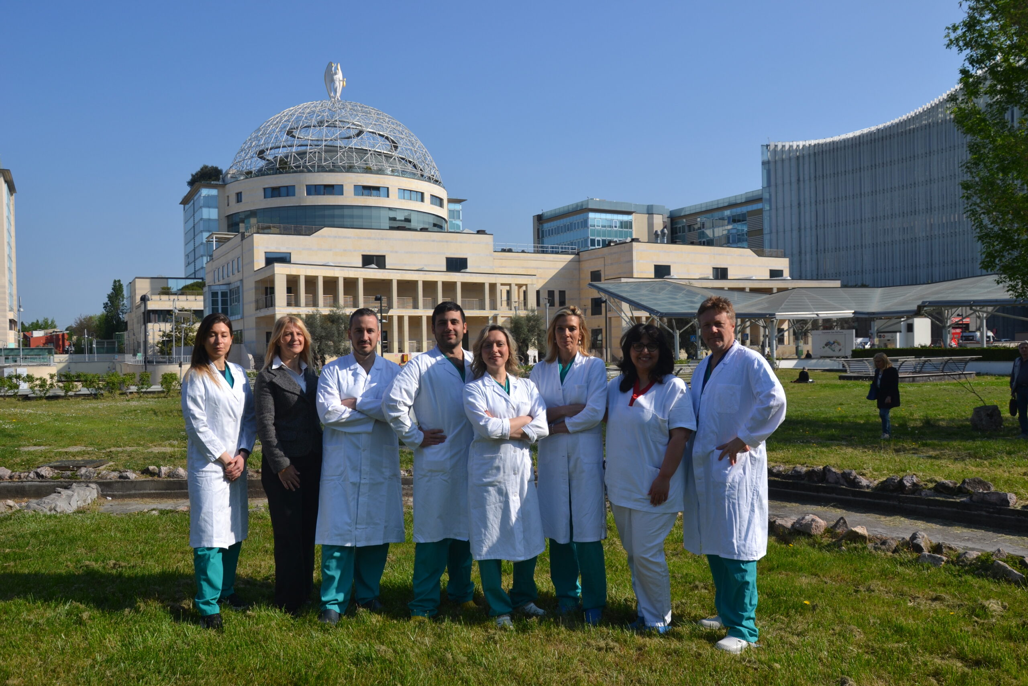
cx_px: 514
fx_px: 1713
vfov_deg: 22.6
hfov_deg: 33.4
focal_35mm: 60
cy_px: 343
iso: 100
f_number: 10
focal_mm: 40
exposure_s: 1/400
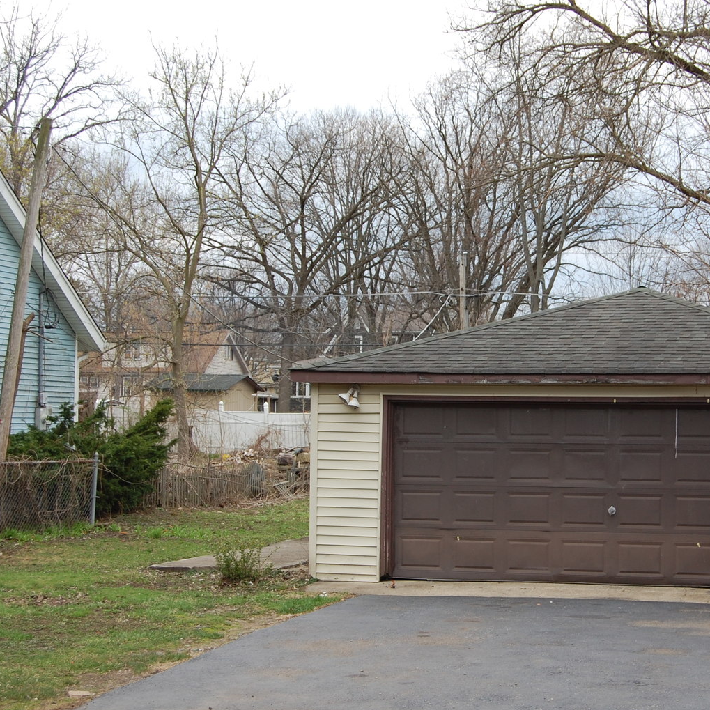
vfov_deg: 25.0
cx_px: 484
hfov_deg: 24.9
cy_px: 373
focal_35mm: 69
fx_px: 1601
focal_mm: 34
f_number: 5.6
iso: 200
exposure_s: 1/125
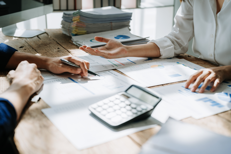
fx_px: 321
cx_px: 116
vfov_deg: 27.0
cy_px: 77
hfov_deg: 39.6
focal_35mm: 50
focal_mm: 50
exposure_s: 1/320
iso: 100
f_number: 2.8
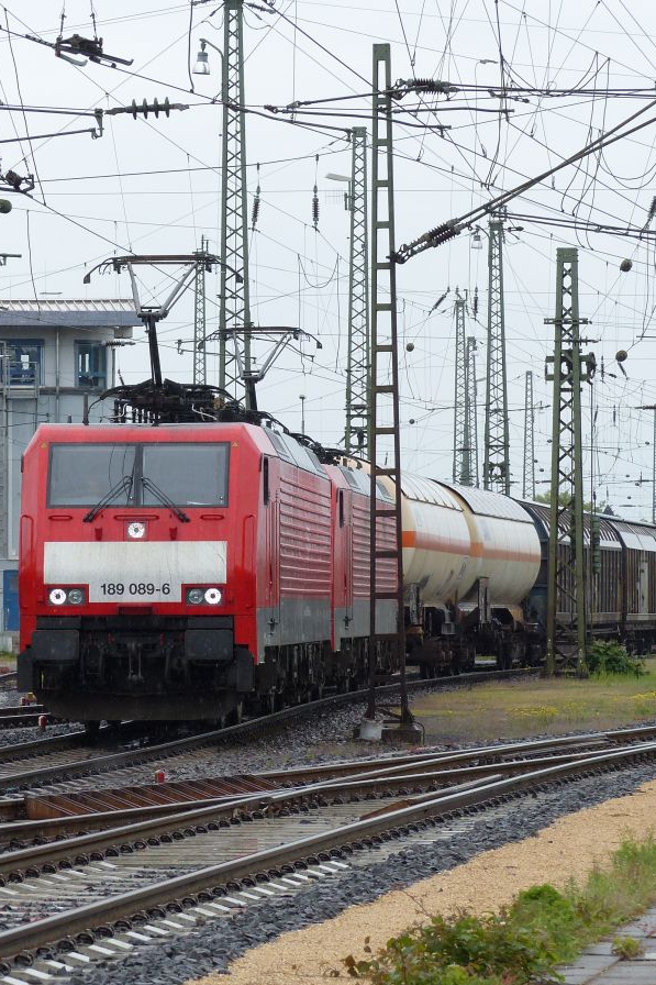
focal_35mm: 216
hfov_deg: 6.4
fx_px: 5906
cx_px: 257
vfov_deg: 9.5
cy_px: 494
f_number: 3.5
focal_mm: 27.8
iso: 100
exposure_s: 1/640
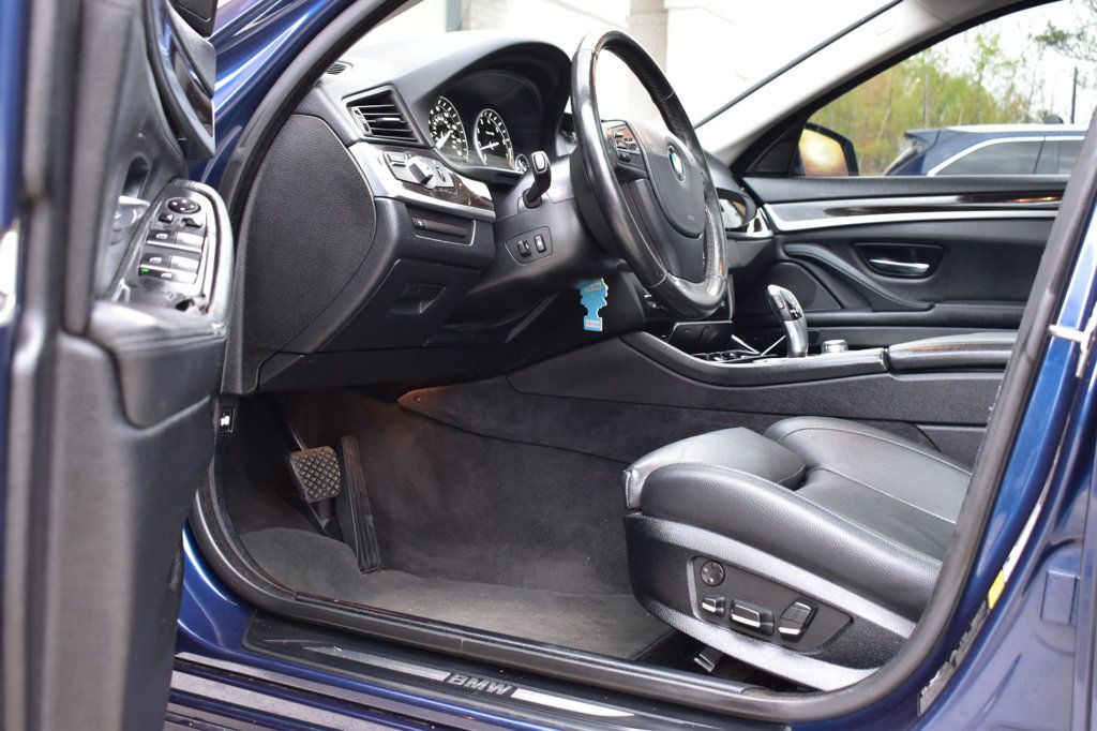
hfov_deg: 46.4
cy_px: 366
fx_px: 1279
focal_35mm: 42
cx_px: 548
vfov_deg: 31.9
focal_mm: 28
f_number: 6.3
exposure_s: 1/15
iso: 1000
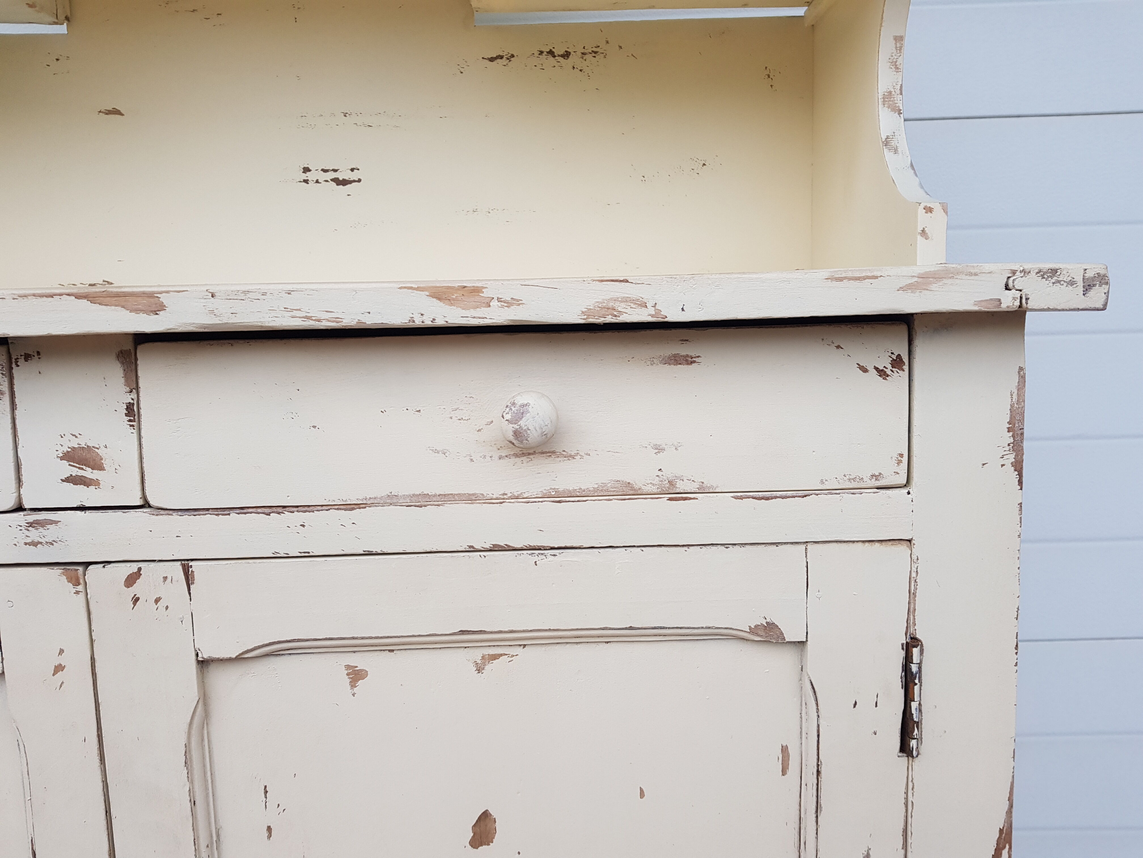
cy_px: 429
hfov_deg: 67.3
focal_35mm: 26
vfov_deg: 53.1
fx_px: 859
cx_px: 572
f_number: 1.7
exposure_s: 1/100
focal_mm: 4.2
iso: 80
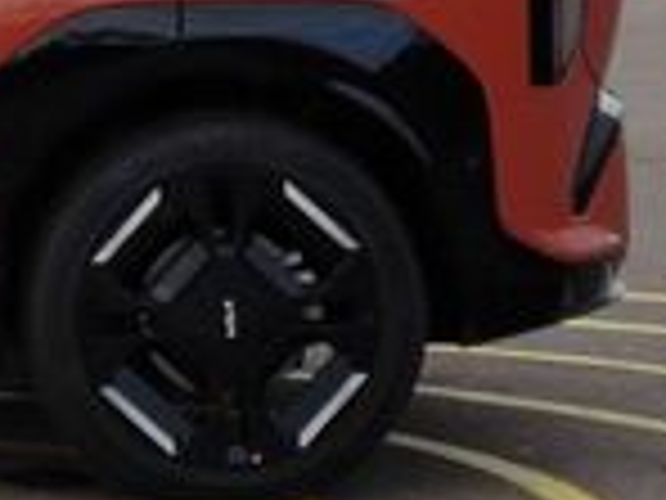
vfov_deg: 4.8
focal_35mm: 311
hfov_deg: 6.3
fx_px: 5984
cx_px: -441
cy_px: -200
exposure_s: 1/440
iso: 100
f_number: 1.9
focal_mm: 5.52
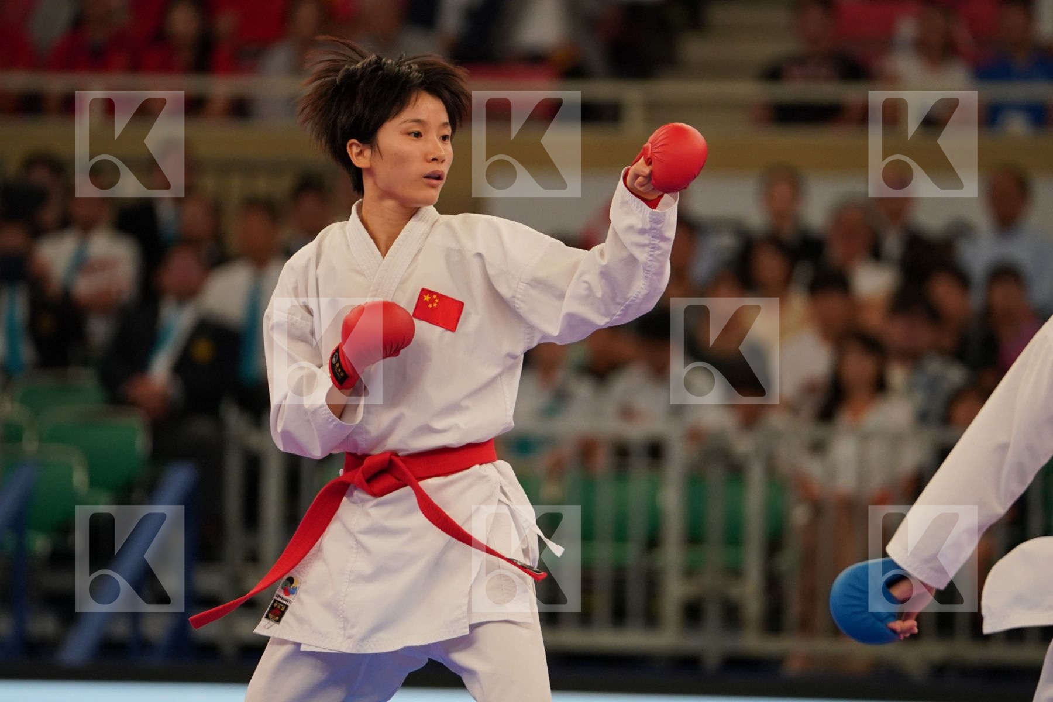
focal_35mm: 297
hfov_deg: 6.9
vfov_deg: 4.6
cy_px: 351
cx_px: 526
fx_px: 8687
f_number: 2.8
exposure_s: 1/1000
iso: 1600
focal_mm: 198
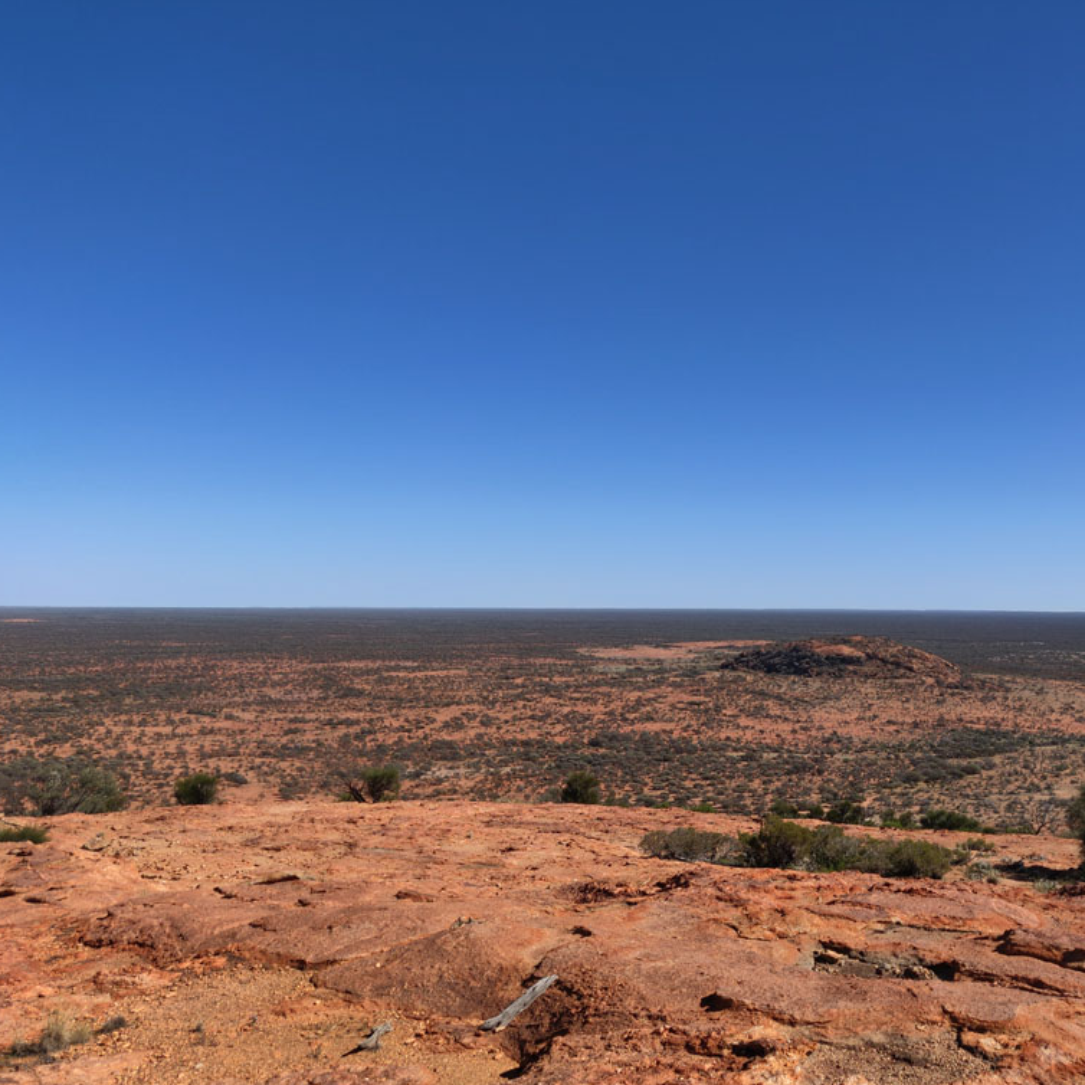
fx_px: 1064
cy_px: 548
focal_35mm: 30
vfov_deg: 54.0
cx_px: 718
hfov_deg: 53.0
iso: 100
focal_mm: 4.25
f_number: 1.7
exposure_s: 1/1510
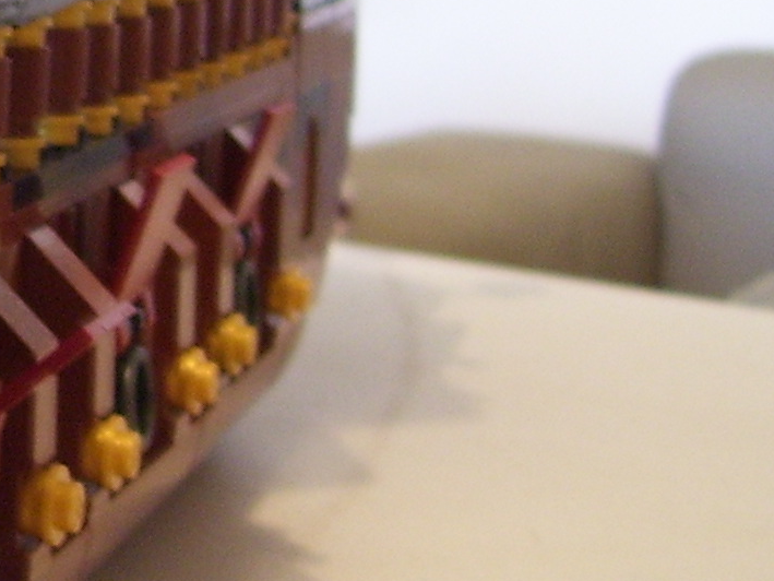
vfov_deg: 12.5
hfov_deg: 15.3
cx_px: -446
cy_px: -34
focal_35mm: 117
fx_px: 2617
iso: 160
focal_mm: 6
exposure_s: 1/8
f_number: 2.7
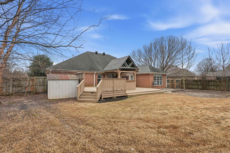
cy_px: 76
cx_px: 115
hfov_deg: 96.7
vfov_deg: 73.8
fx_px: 102
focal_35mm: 16
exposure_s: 1/500
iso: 250
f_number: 9
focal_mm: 16
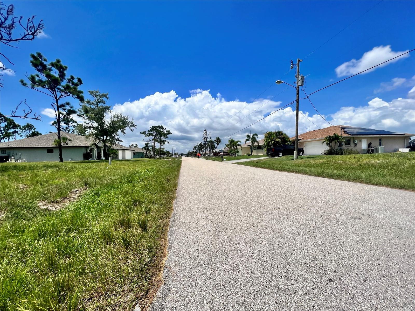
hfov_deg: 106.2
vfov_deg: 89.9
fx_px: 156
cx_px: 208
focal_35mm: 13
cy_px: 156
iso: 40
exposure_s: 1/4219
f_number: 1.8
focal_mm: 1.57
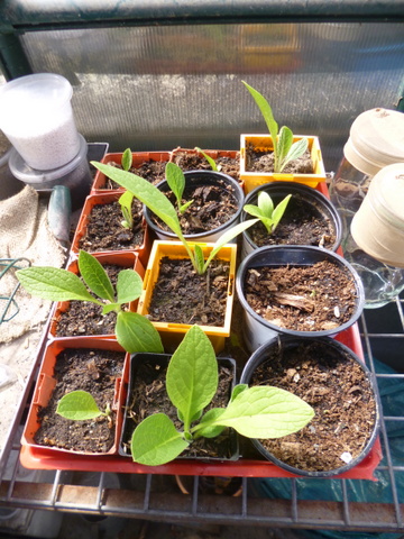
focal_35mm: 24
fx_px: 373
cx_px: 202
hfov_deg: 56.8
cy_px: 270
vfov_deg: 71.6
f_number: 2.5
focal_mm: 4.3
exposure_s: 1/250
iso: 100
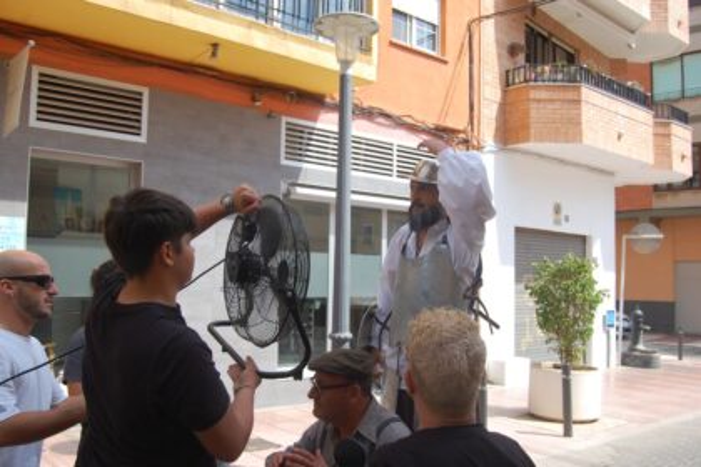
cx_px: 350
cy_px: 234
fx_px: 672
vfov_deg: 38.4
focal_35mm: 34
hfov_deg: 55.1
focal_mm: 23
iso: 200
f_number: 8
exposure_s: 1/250
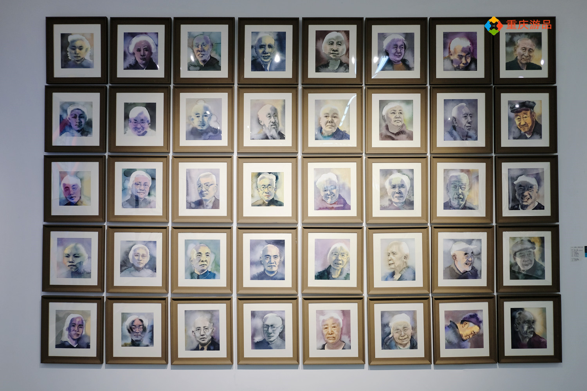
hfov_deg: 65.5
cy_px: 196
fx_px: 457
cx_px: 294
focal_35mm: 28
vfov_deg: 46.4
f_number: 2.8
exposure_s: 1/125
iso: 200
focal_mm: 18.8
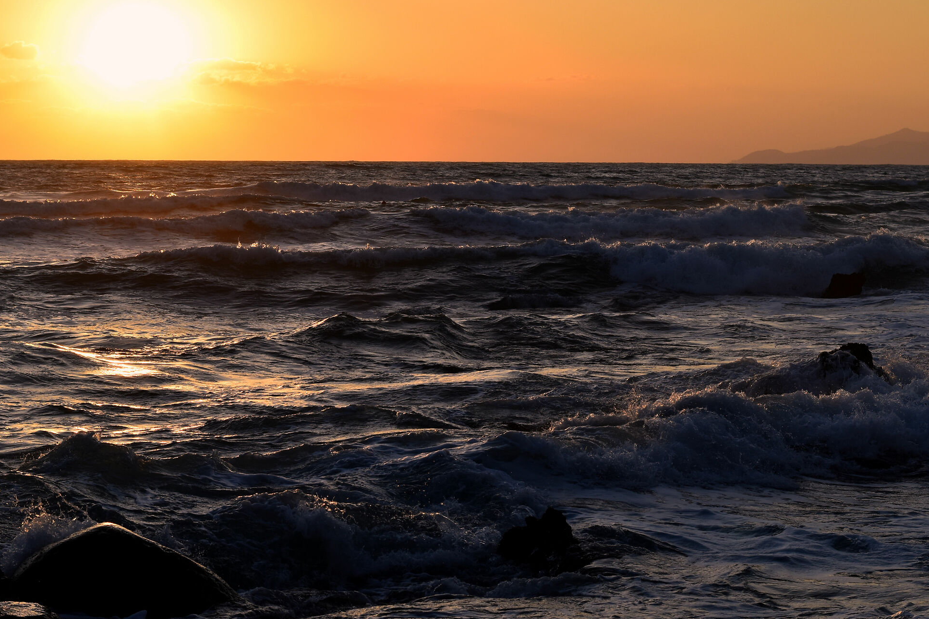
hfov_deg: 21.9
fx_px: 2400
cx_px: 458
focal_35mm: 93
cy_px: 314
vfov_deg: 14.7
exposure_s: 1/640
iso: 100
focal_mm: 50
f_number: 6.3
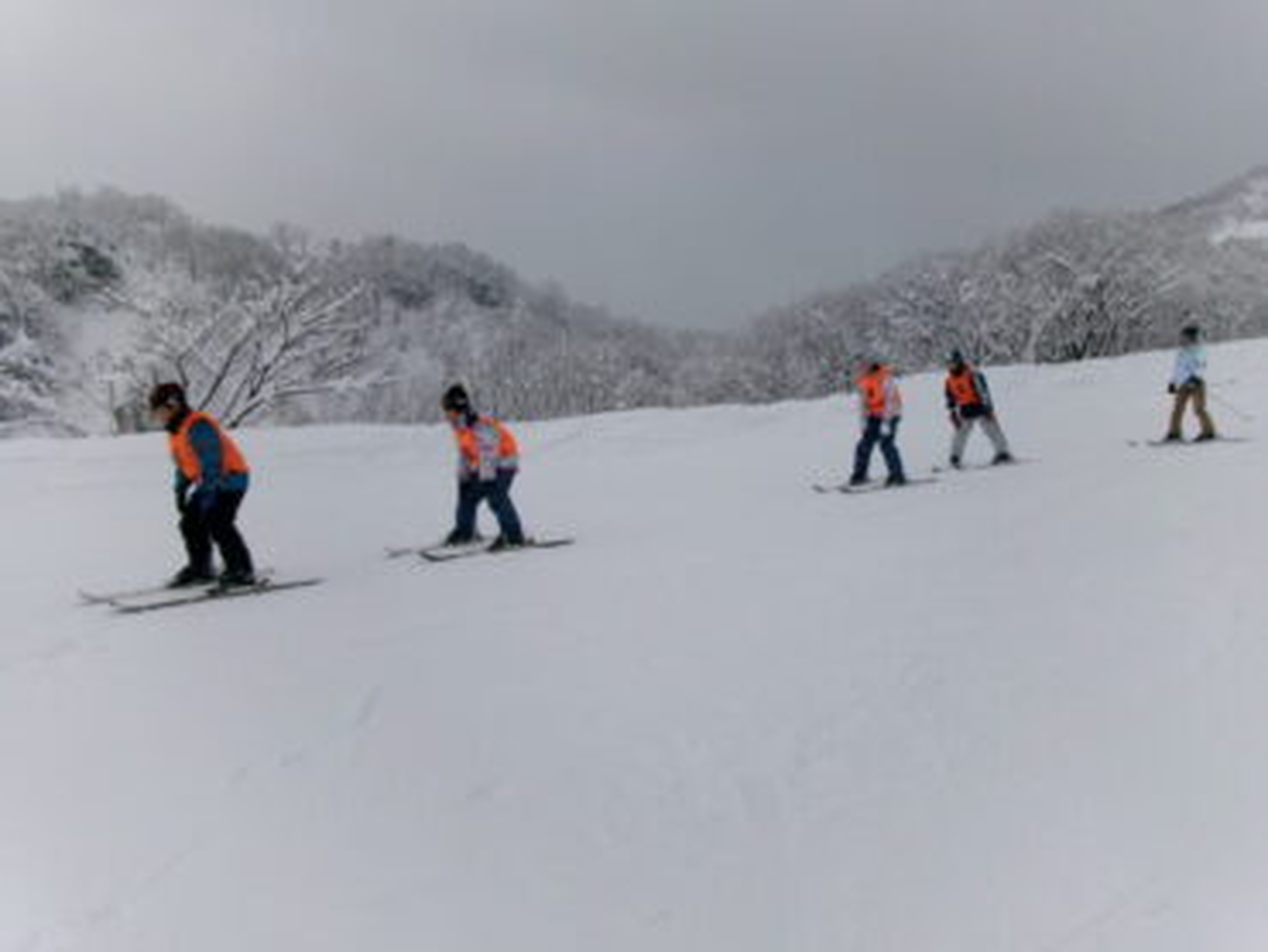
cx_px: 634
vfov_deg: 49.8
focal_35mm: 28
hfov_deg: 63.4
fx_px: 1026
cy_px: 476
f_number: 10.8
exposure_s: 1/140
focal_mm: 5.1
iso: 100
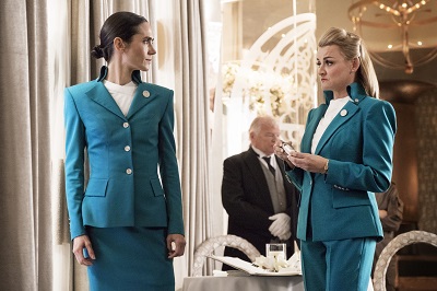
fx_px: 1007
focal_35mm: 83
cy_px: 146
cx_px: 218
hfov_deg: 24.5
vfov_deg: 16.4
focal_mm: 55
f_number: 2.8
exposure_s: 1/125
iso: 2000
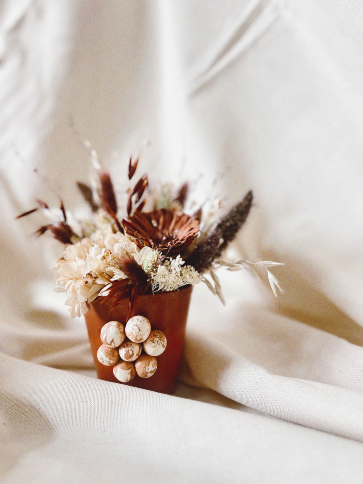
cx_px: 182
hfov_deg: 53.1
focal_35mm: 26
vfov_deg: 67.3
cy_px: 242
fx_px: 364
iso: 160
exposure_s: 1/60
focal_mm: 5.7
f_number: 1.5
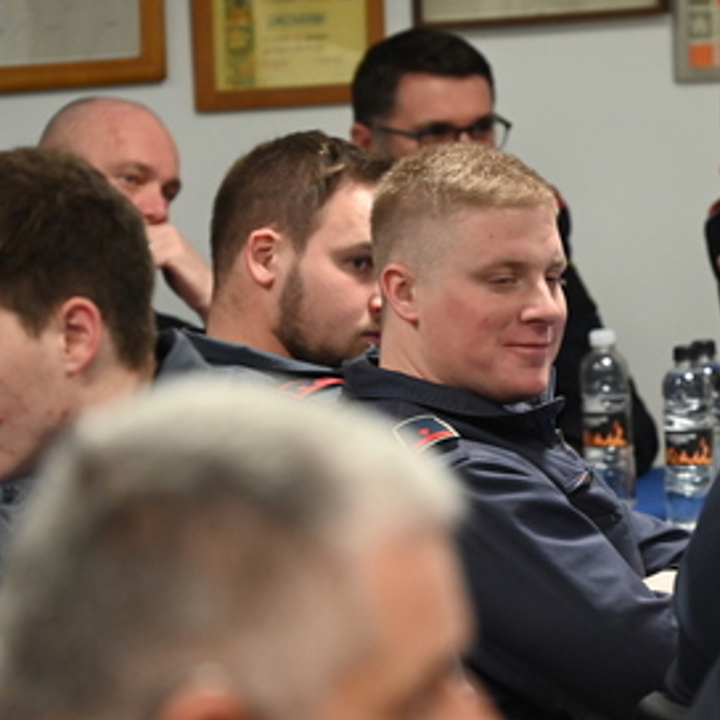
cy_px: 381
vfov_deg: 6.6
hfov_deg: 6.6
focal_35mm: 267
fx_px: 6283
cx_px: 527
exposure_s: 1/125
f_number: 6.3
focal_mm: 190
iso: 4500
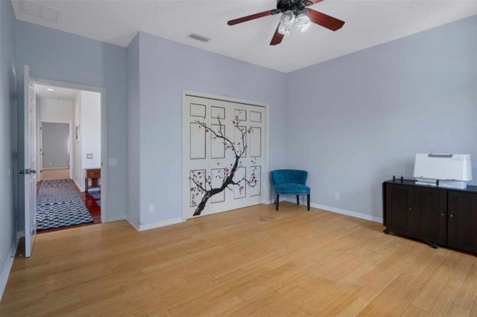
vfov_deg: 70.4
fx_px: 225
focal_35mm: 17
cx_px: 238
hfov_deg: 93.3
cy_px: 158
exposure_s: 1/1.25
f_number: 9
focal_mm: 17
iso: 320
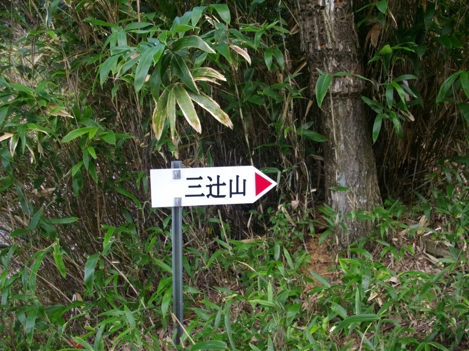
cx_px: 234
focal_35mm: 37
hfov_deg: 50.1
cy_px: 176
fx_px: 501
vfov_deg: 38.7
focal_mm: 6.2
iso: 200
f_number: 2.8
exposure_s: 1/100
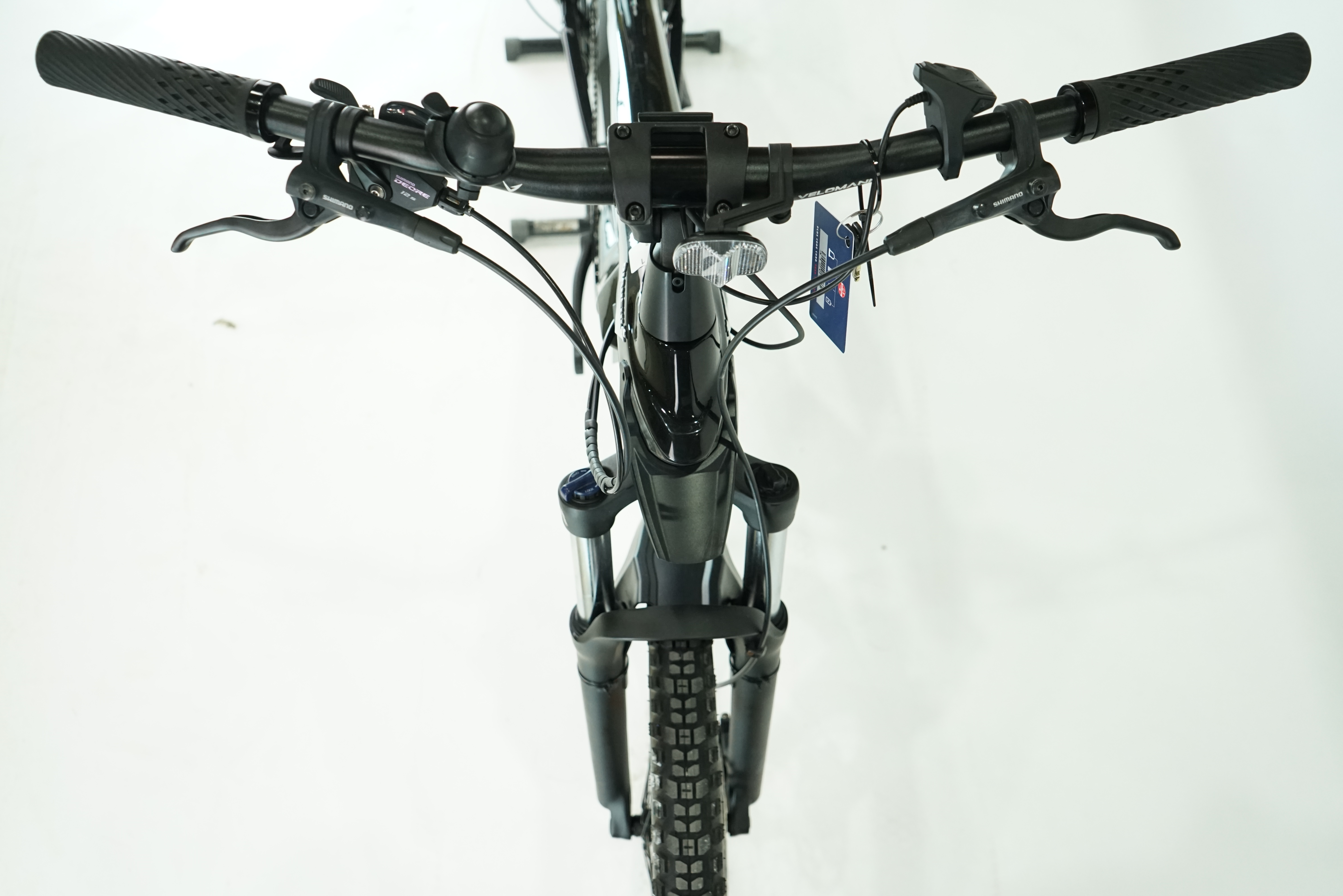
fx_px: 1082
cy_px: 448
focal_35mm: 29
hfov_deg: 63.7
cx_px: 672
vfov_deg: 45.0
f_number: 5
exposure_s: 1/200
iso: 2000
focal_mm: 29
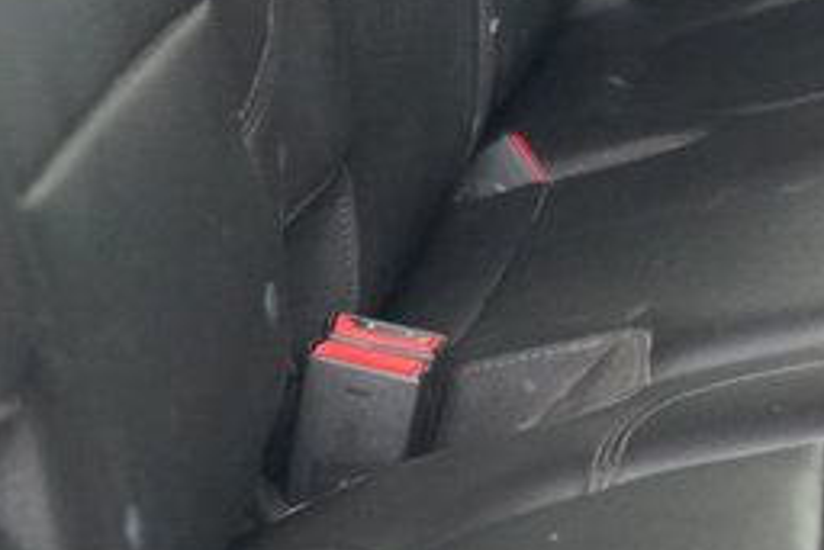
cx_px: 892
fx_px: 4122
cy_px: 45
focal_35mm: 180
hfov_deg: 11.3
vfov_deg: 7.6
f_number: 2
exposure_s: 1/160
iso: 3200
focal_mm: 30
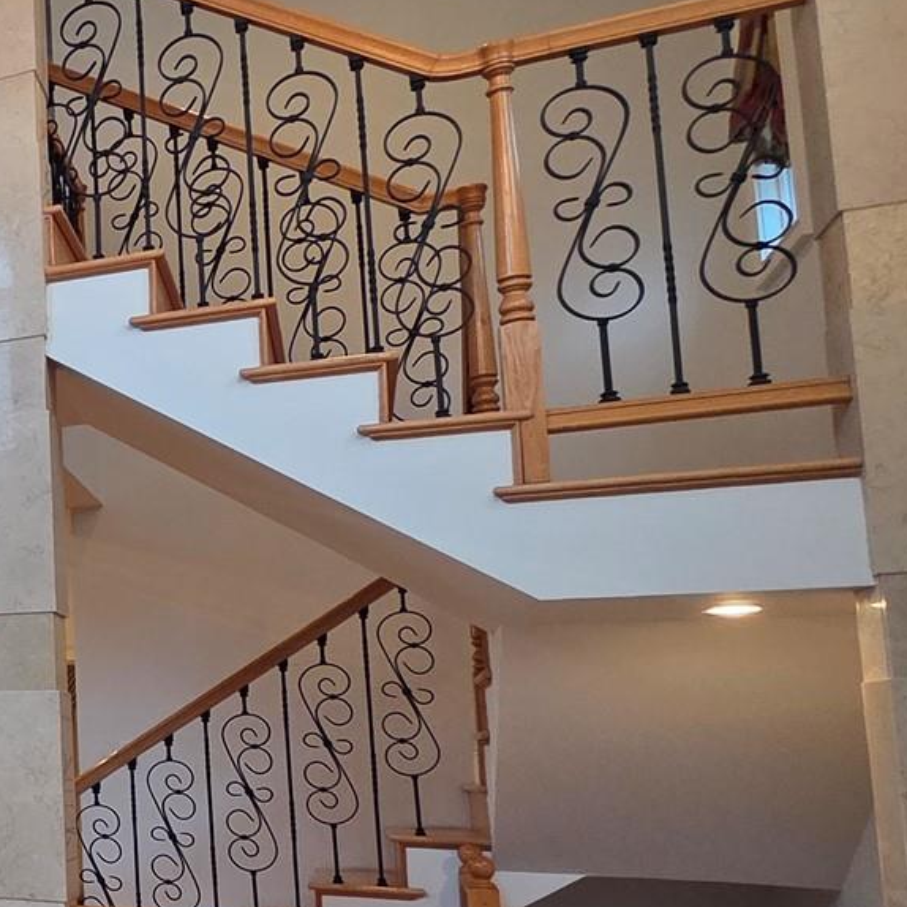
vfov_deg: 40.5
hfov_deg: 25.8
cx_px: -550
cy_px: 589
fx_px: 1215
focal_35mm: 41
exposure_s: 1/60
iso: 160
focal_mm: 2.2
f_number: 2.2
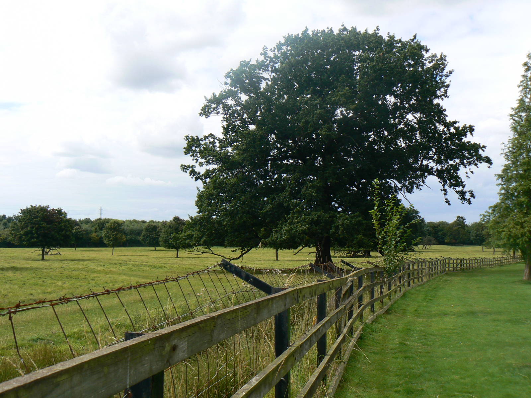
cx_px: 266
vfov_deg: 39.7
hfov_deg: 51.4
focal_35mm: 36
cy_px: 199
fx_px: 552
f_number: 5.6
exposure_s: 1/400
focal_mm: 6
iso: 80
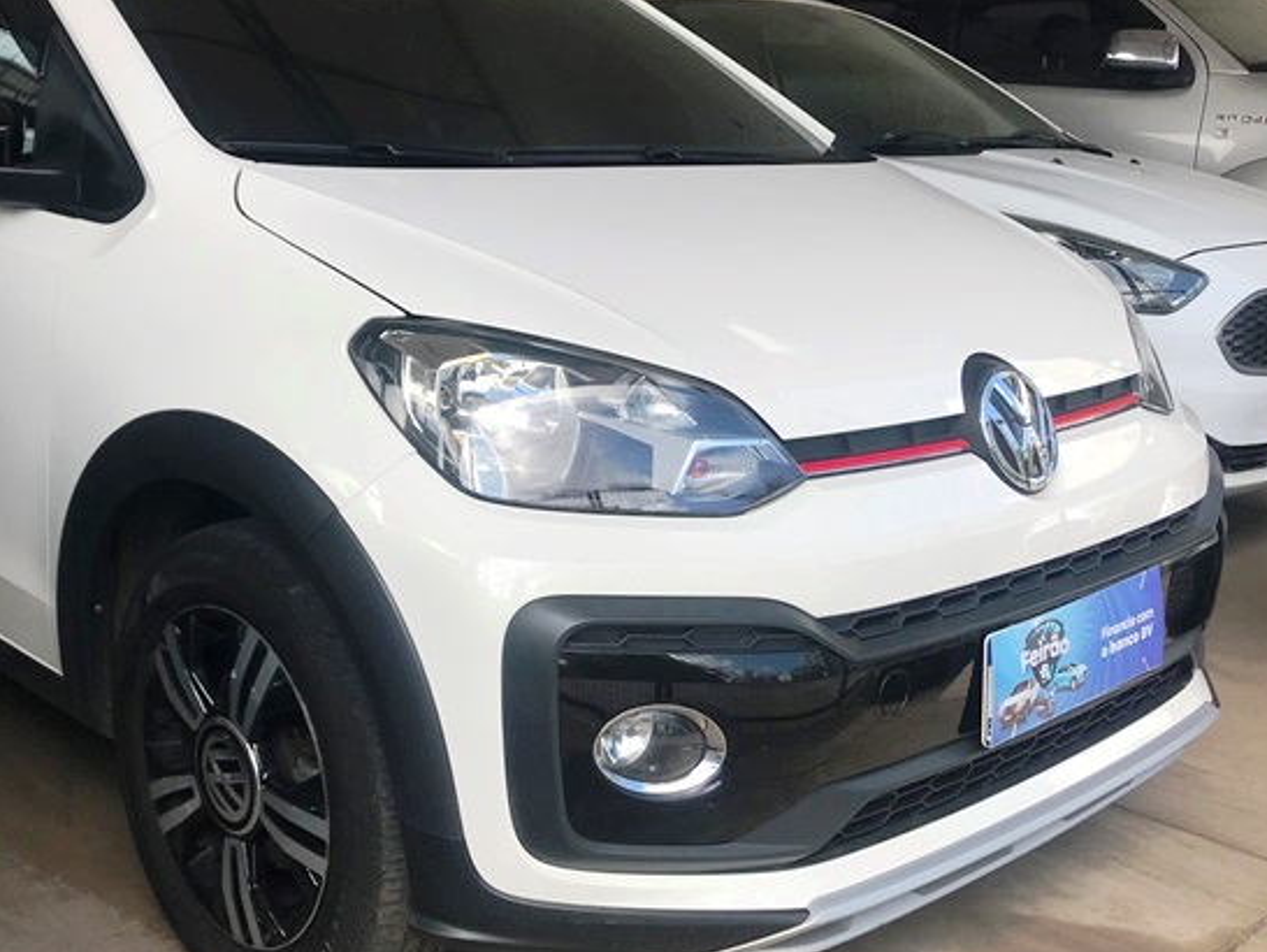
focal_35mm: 41
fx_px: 1501
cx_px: 478
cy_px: 450
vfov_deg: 35.2
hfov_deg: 45.4
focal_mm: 3.99
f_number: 1.8
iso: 20
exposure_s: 1/748
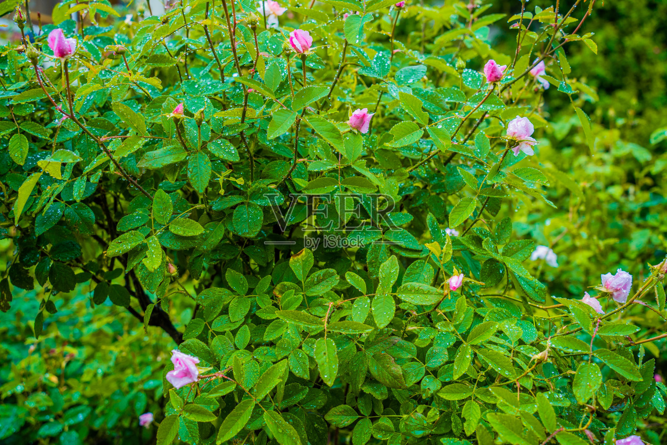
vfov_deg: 26.5
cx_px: 334
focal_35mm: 51
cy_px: 222
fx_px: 945
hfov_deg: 38.9
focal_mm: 51
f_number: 5
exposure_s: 1/125
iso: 320
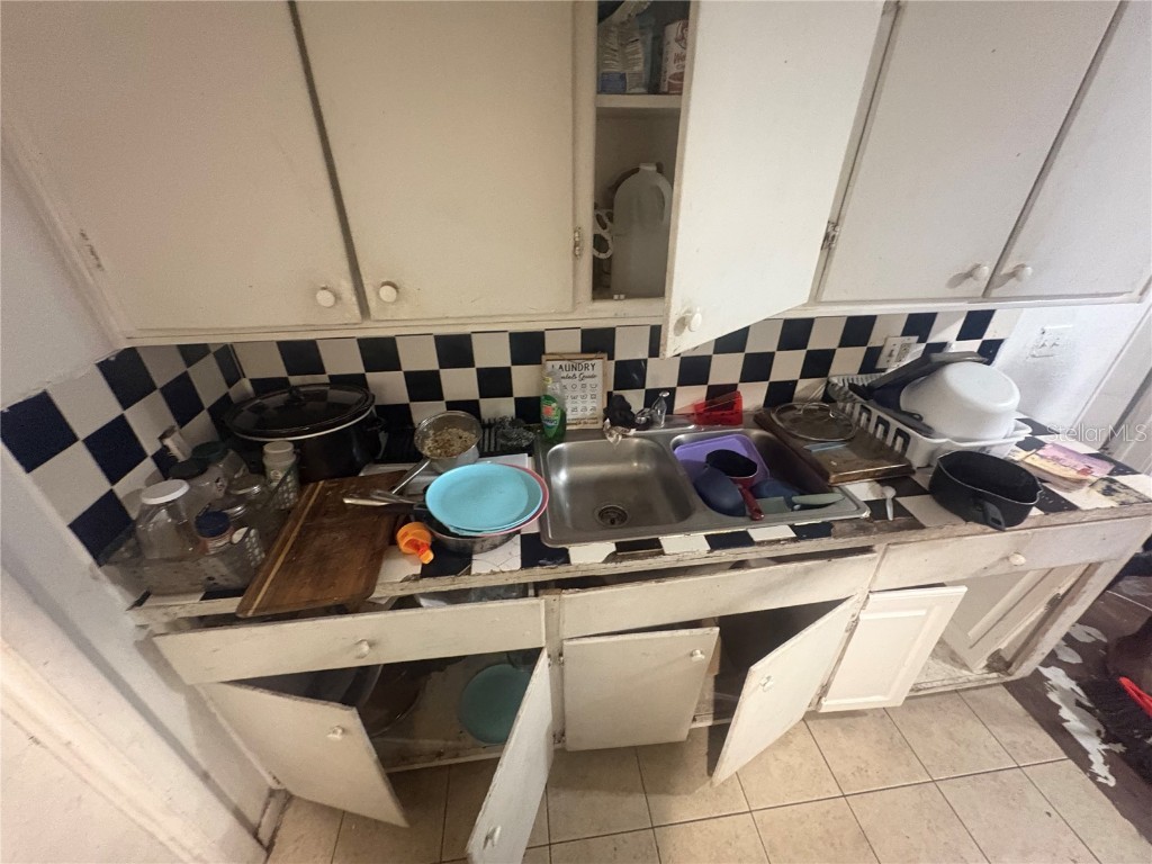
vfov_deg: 85.7
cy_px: 432
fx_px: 466
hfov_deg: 102.1
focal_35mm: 14
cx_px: 576
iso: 1000
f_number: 2.2
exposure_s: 1/30
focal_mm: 2.22
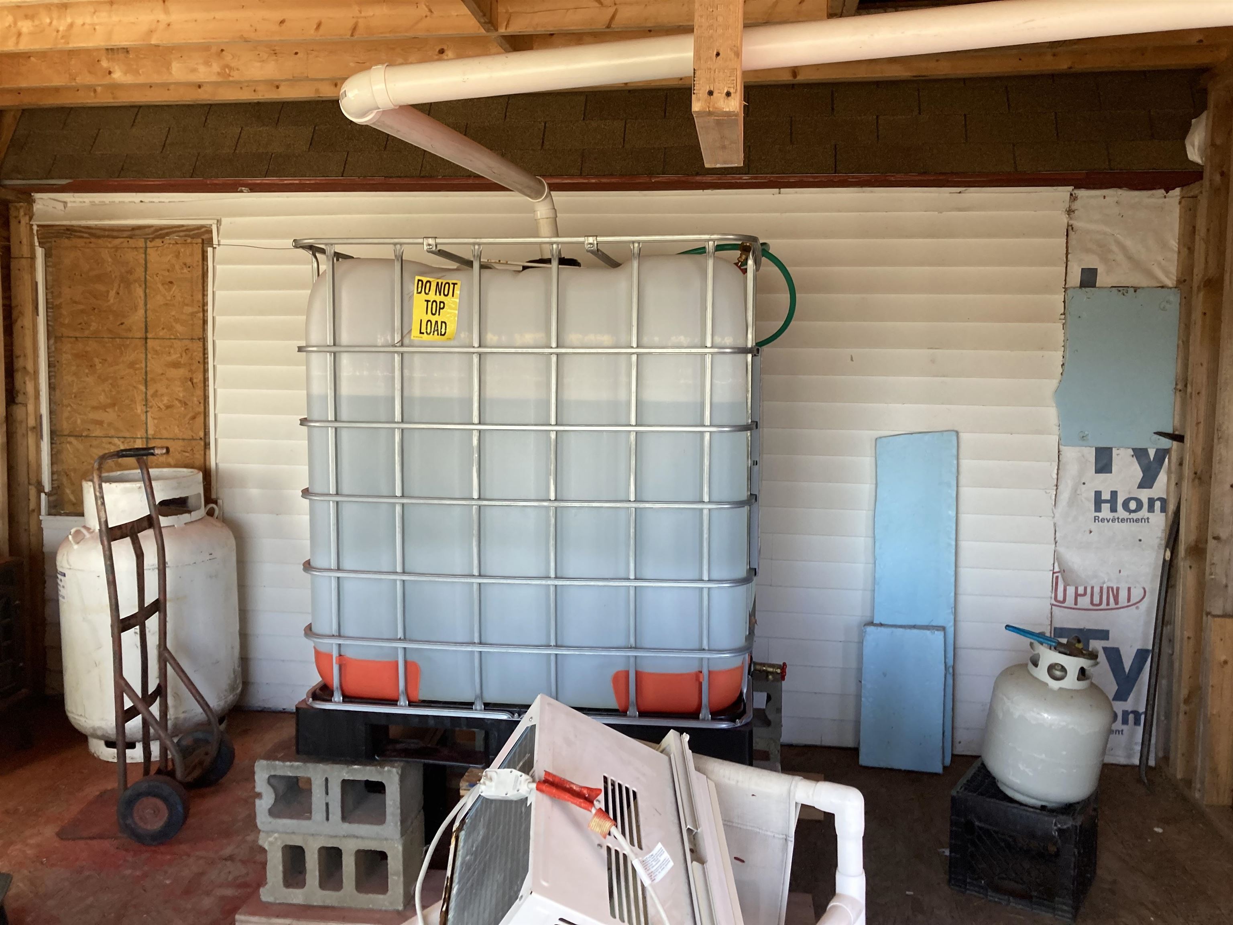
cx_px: 616
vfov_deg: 49.7
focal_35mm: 28
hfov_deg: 63.4
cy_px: 462
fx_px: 997
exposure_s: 1/61
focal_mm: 3.99
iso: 80
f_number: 1.8
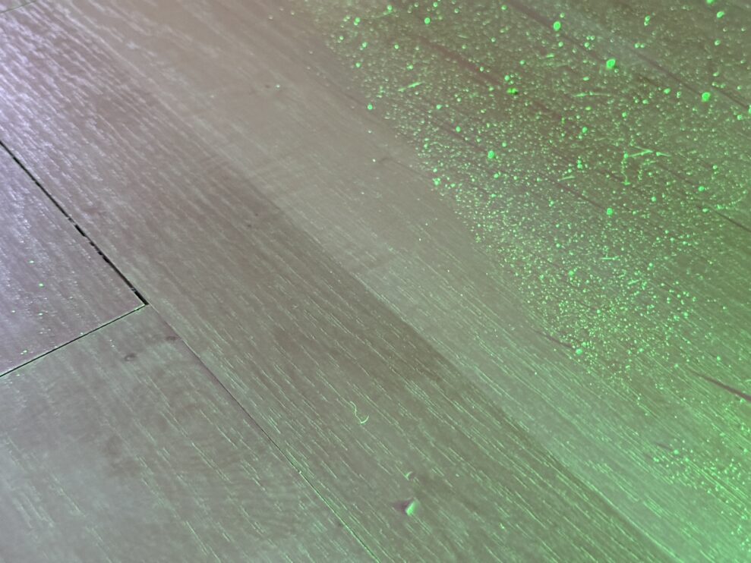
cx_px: 376
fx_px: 1041
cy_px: 282
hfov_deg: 39.7
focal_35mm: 48
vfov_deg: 30.3
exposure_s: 1/25
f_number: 1.78
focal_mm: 6.76
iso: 500
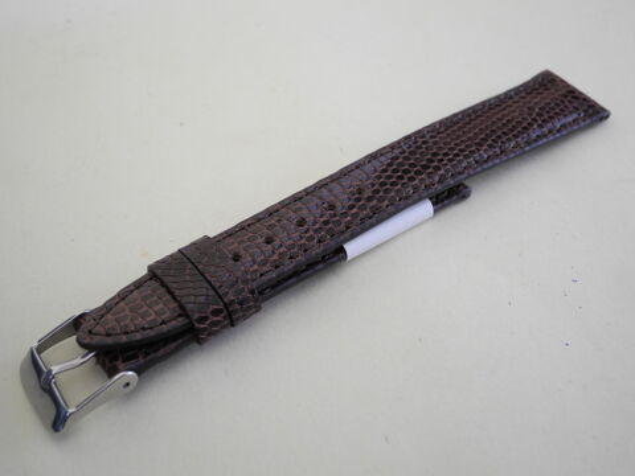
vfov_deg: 35.1
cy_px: 238
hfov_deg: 45.8
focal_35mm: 41
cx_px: 318
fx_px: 752
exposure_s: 1/30
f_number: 3.2
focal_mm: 8.8
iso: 126
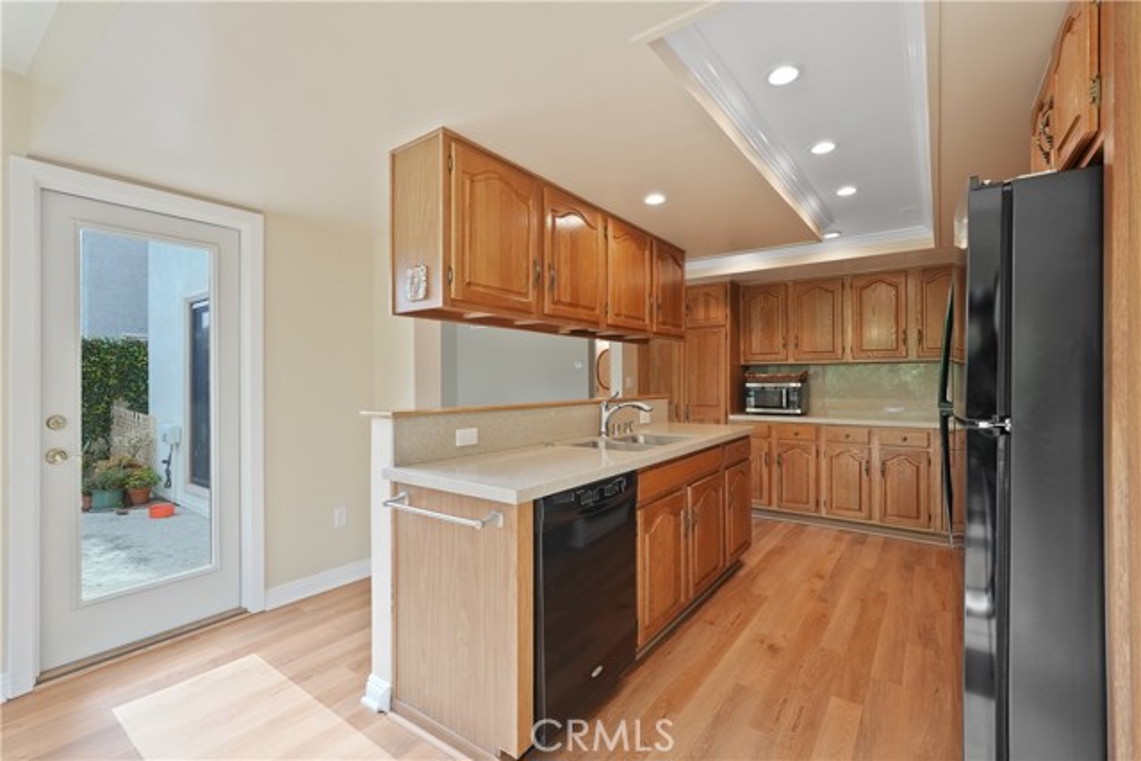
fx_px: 507
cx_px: 570
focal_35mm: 16
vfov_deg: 73.8
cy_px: 380
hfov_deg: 96.7
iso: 800
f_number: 6.3
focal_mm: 16
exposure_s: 1/15
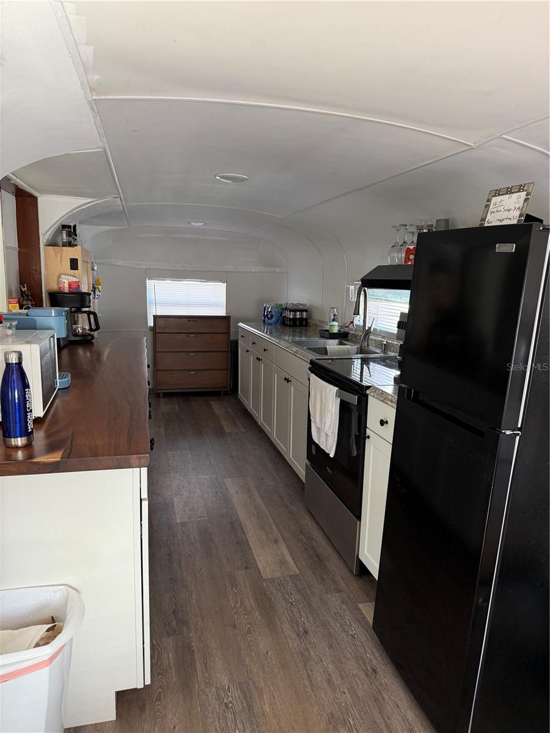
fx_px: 508
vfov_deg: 71.6
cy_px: 366
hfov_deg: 56.8
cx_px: 275
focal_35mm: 24
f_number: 1.78
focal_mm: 6.76
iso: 200
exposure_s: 1/134
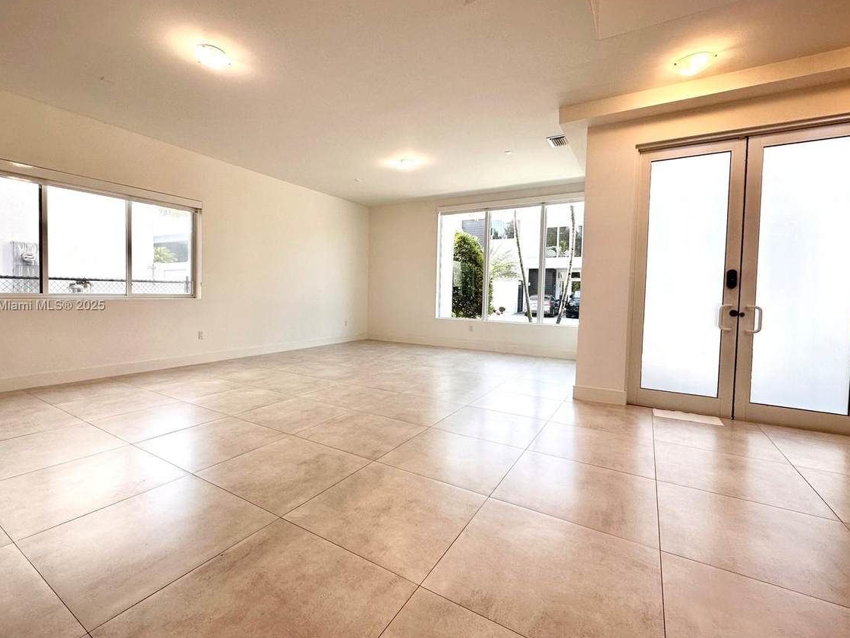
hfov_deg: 94.4
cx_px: 396
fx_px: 393
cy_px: 306
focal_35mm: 16
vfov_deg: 78.1
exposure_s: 1/120
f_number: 2.2
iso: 80
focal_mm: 2.22
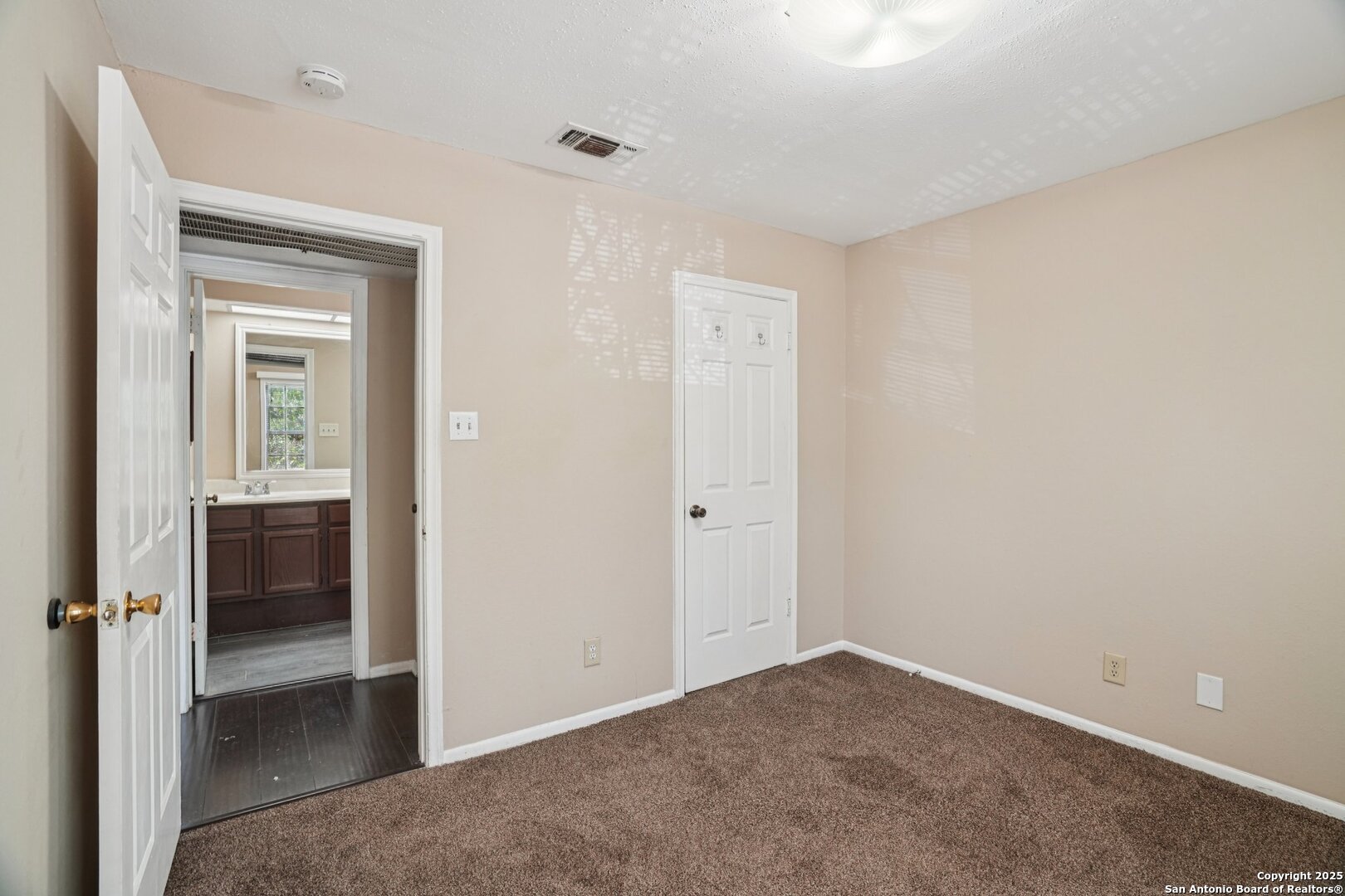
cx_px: 672
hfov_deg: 96.7
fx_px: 598
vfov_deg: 73.7
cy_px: 448
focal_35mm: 16
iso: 400
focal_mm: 16
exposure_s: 1/6
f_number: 8
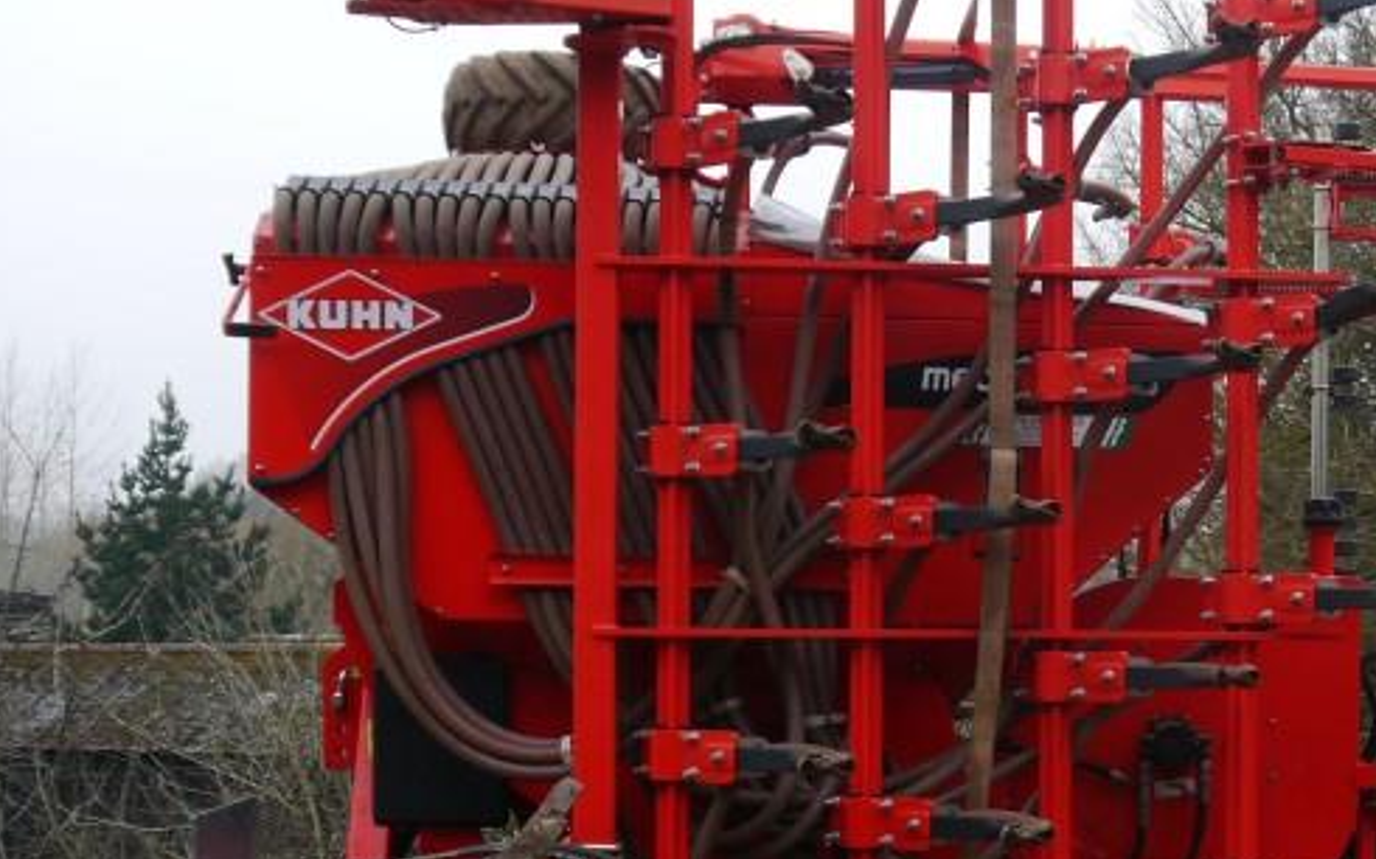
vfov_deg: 20.8
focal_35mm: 62
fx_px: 2324
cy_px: 651
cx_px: 1199
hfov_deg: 31.6
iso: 160
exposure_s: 1/200
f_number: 4.5
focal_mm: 14
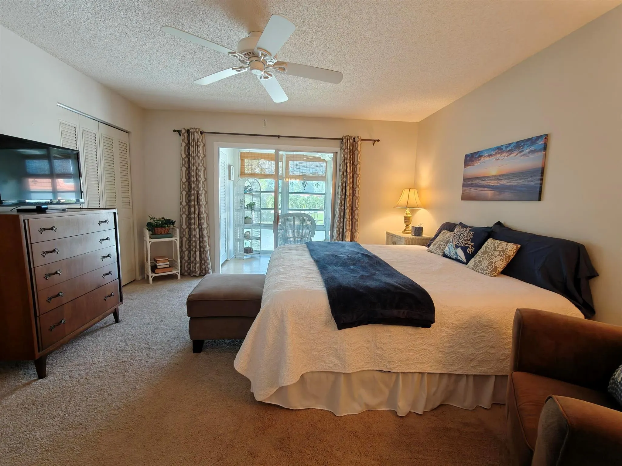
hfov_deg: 98.2
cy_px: 233
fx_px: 270
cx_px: 311
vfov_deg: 81.7
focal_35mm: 15
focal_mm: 2.3
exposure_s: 1/120
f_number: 2
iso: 640
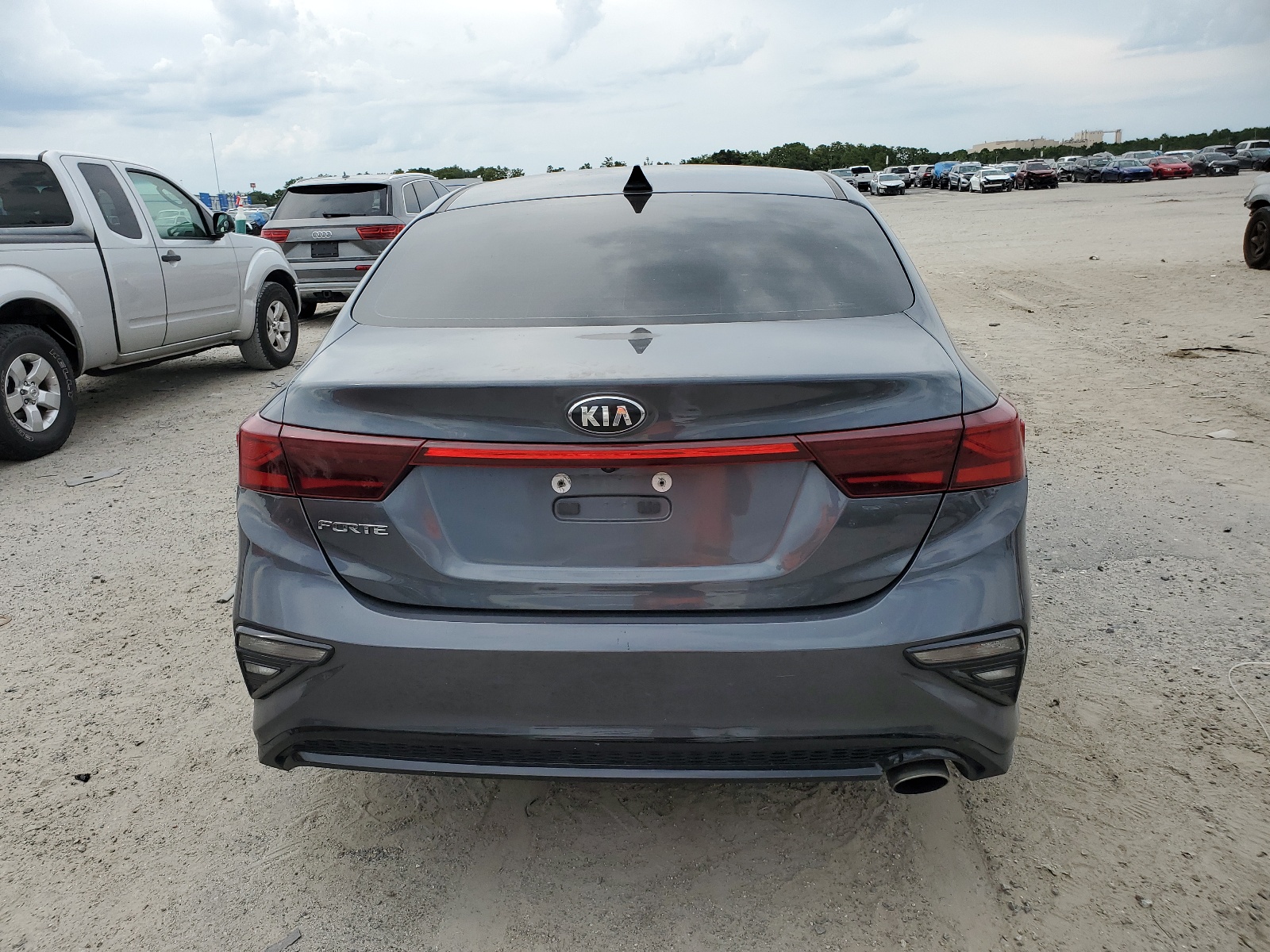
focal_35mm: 26
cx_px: 635
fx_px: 954
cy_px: 476
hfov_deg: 67.3
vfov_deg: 53.1
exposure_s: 1/833
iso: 50
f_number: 1.5
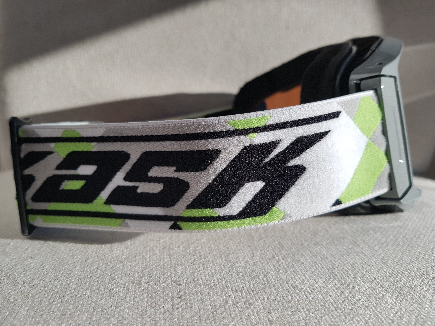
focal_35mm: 26
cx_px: 218
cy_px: 163
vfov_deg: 53.1
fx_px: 327
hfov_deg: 67.3
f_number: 1.7
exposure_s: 1/636
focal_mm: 4.2
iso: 40
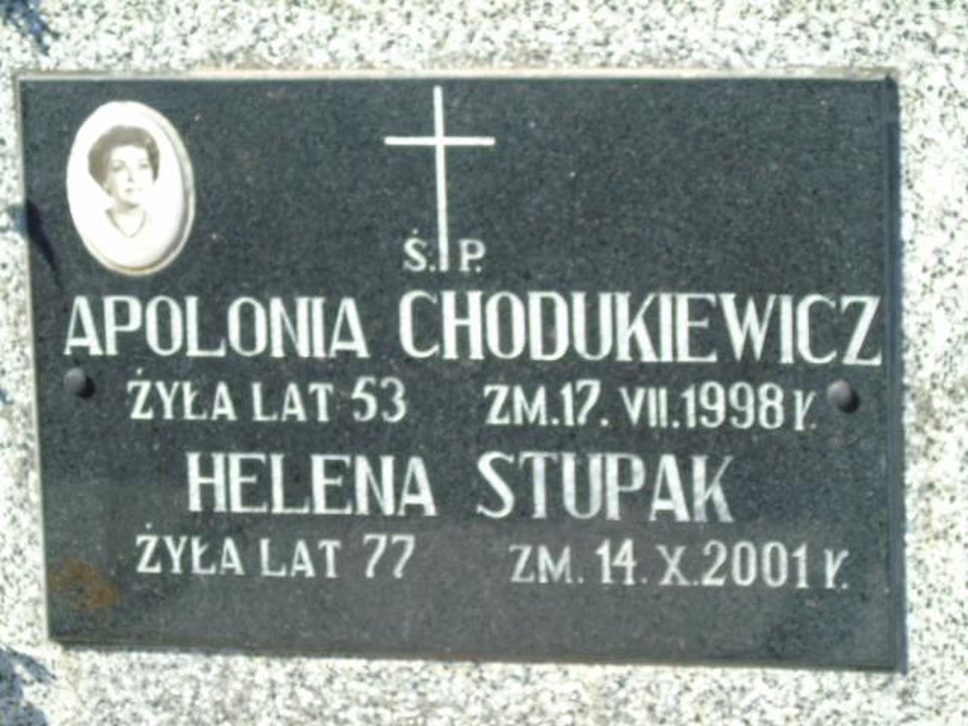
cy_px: 363
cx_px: 484
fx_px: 4530
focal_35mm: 162
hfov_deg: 12.2
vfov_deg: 9.2
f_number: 4.9
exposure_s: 1/160
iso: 80
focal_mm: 29
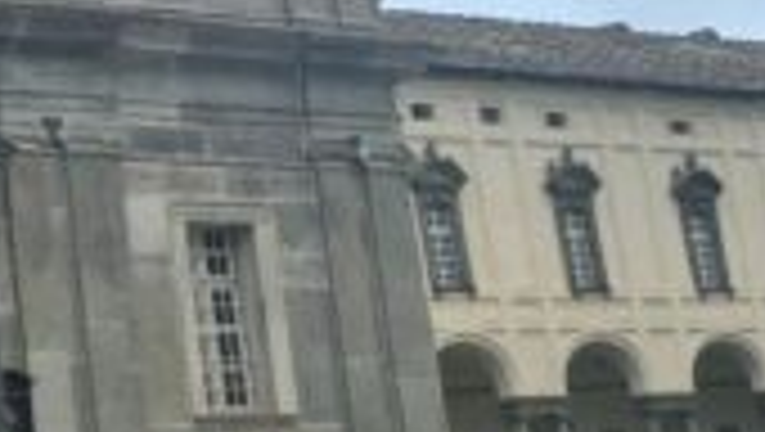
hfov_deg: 15.8
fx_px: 2497
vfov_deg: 9.8
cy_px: -81
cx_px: -436
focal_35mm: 123
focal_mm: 4.6
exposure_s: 1/257
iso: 25
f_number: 1.8
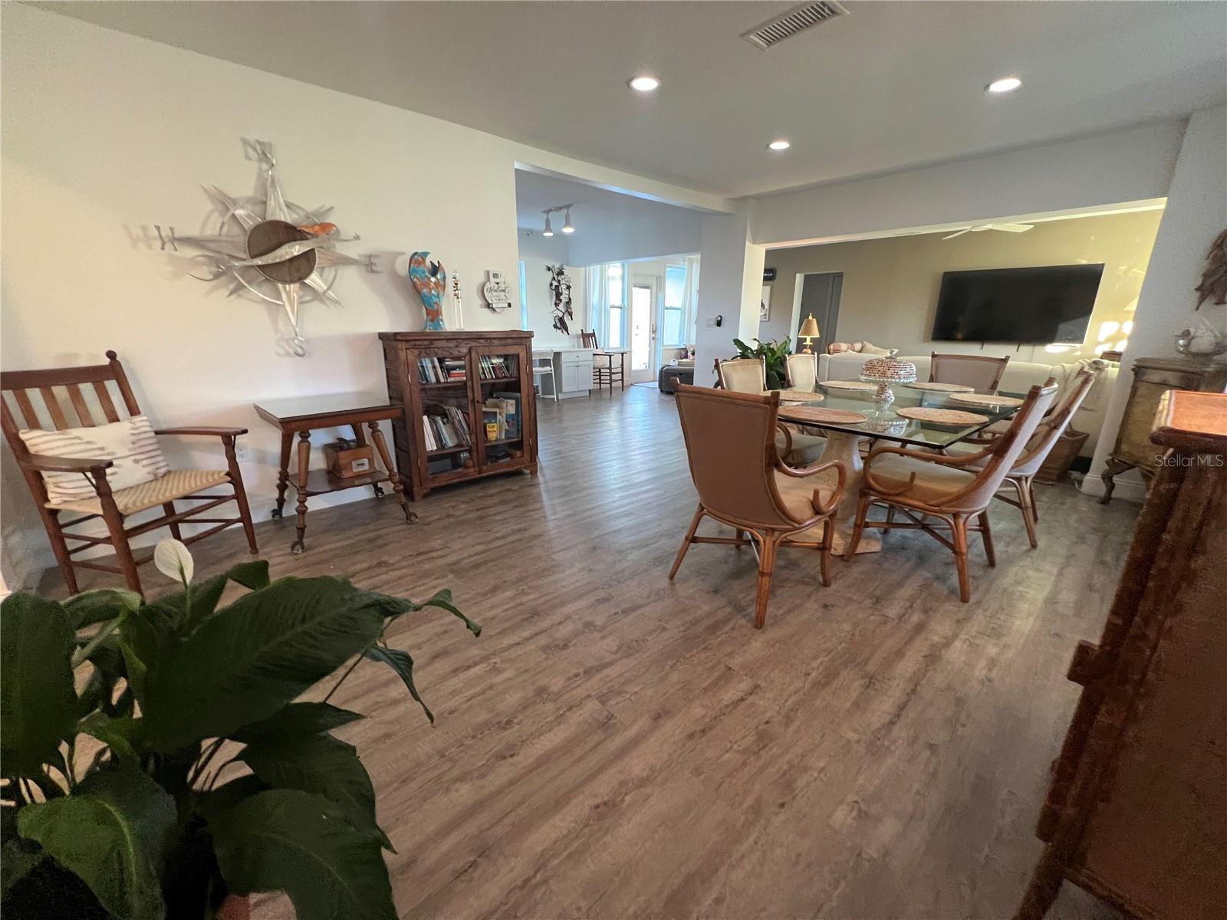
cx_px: 614
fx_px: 461
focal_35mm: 13
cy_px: 460
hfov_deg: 106.2
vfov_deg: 89.9
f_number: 1.8
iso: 400
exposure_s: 1/60
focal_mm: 1.57
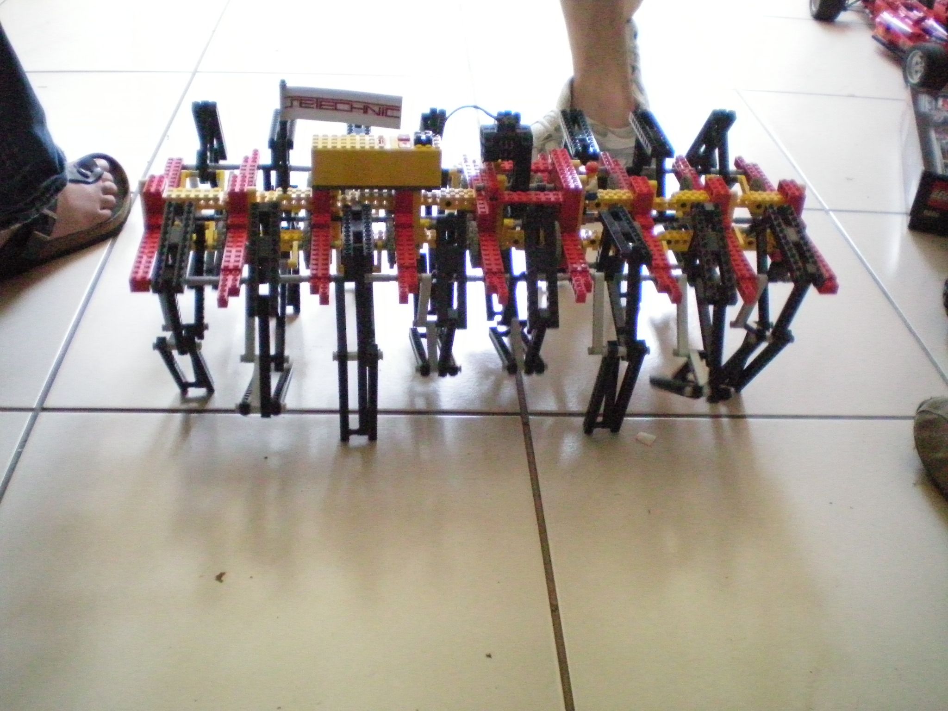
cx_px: 474
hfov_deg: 49.0
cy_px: 356
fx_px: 1041
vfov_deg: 37.7
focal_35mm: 38
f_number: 3.1
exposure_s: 1/100
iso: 800
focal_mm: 6.3
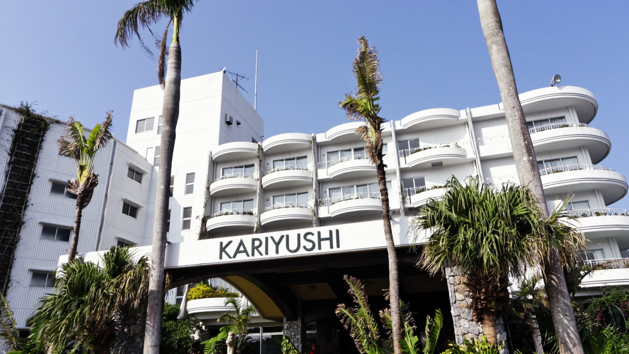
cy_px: 146
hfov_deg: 71.9
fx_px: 434
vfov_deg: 44.2
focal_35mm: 26
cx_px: 310
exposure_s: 1/320
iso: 100
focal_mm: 12
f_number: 8
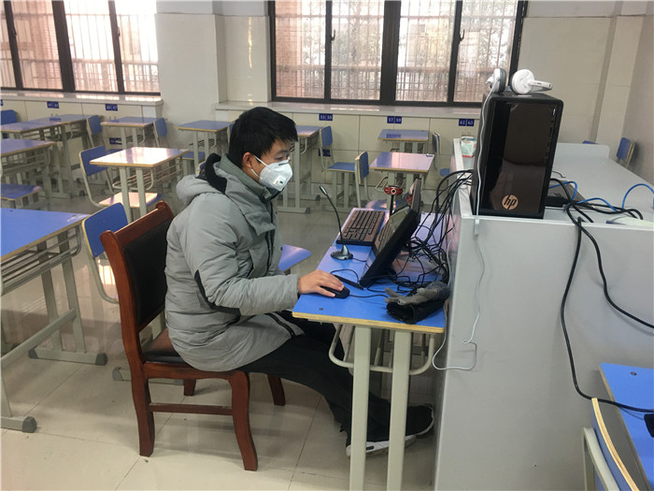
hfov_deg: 61.7
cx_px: 327
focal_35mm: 29
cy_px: 246
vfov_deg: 48.2
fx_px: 548
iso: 64
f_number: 2.2
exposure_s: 1/17
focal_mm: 4.15
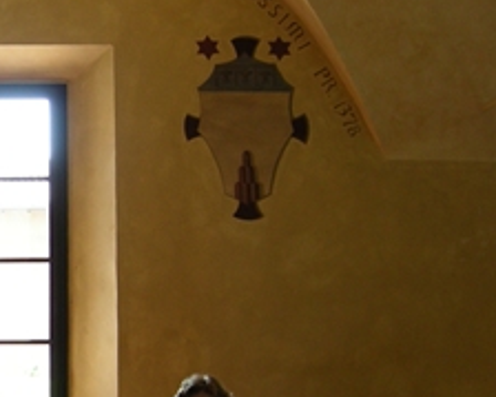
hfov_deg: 19.4
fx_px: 1379
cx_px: -66
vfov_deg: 16.2
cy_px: 326
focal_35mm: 94
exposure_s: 1/30
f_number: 2.7
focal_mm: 7.5
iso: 100
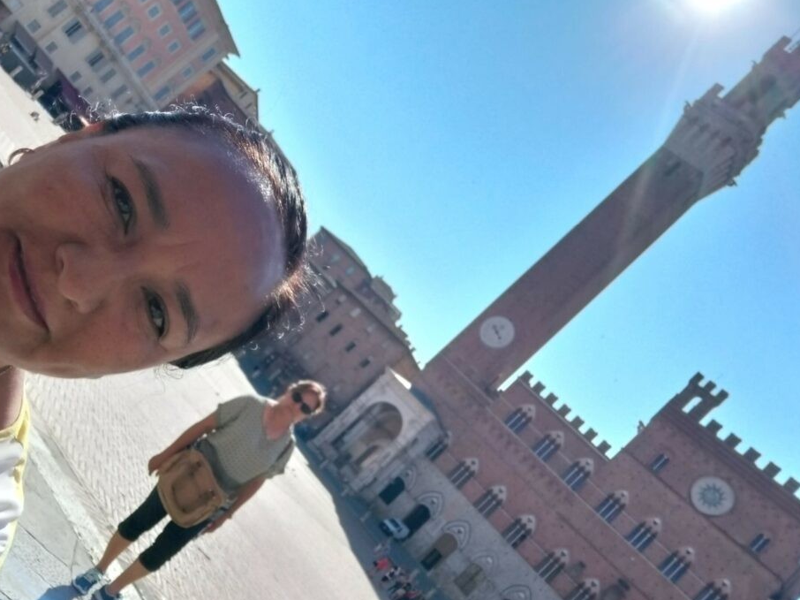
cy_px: 326
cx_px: 384
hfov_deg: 58.3
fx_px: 716
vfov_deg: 45.4
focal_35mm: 31
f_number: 2
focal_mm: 3.89
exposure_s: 1/1146
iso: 40
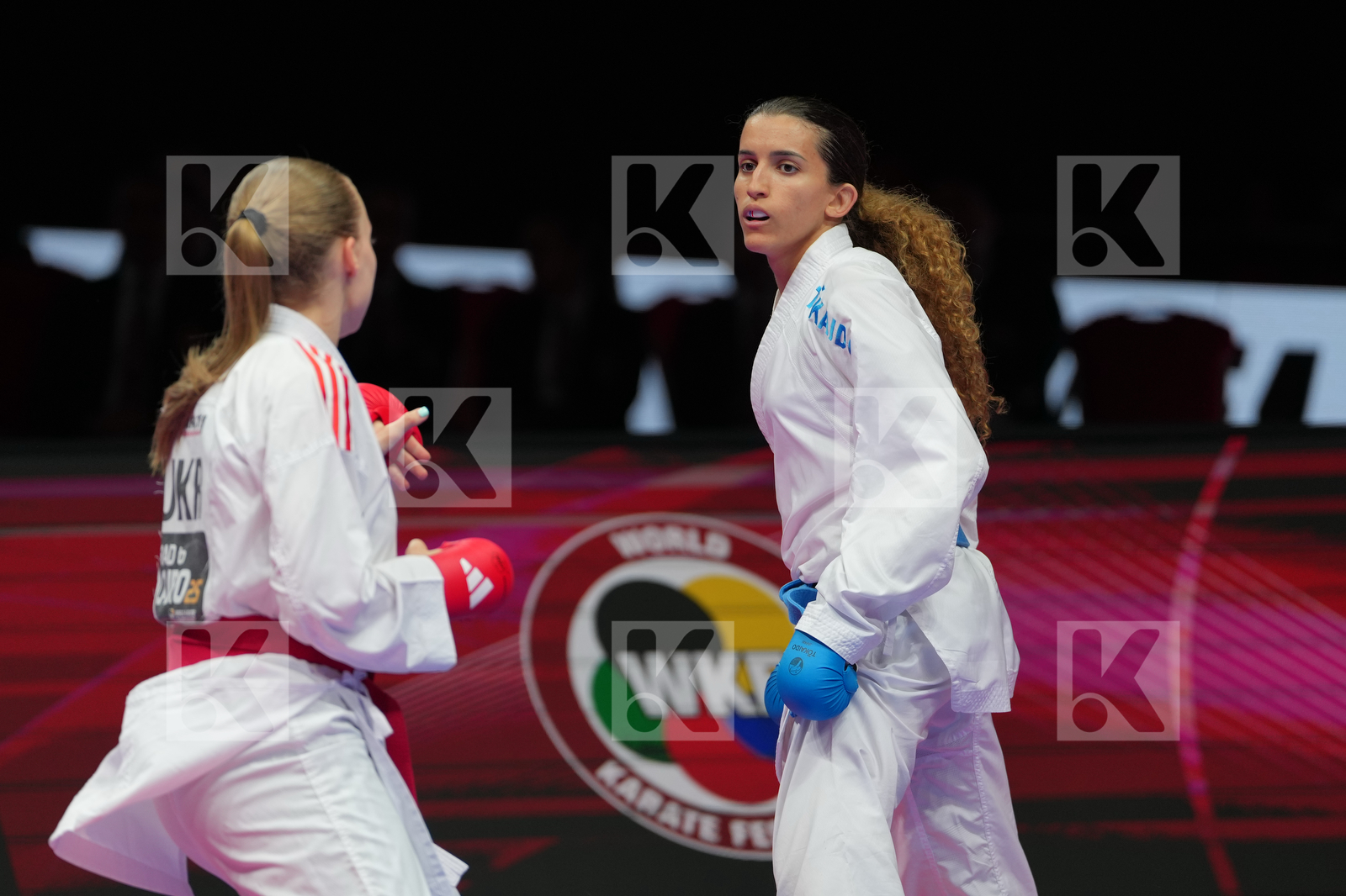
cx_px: 673
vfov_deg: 4.6
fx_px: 11214
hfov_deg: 6.9
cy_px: 448
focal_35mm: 300
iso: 500
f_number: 2.8
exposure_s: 1/1000
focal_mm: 200
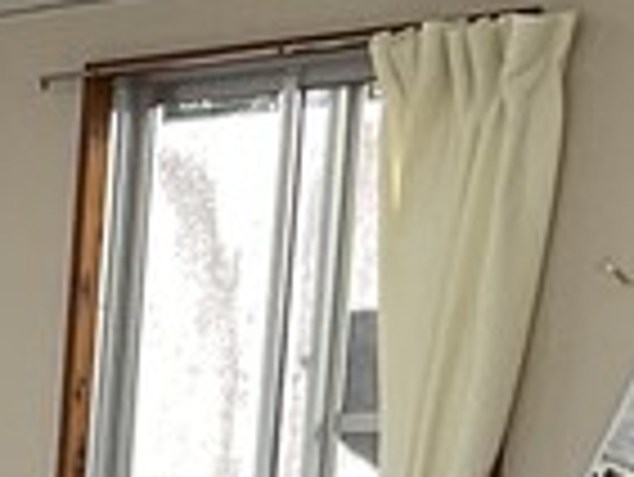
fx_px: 3849
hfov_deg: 8.6
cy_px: 1264
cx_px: -908
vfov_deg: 6.6
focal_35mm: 210
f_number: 1.8
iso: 32
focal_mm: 3
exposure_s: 1/120
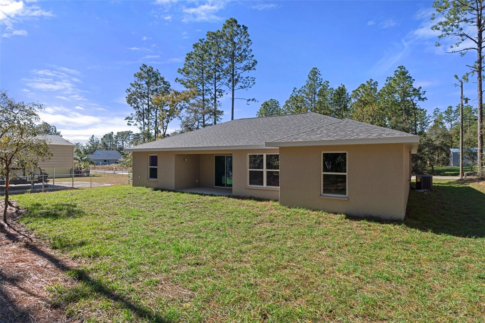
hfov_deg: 85.4
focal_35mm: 20
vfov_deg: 63.2
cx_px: 242
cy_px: 162
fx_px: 263
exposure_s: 1/200
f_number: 8
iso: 320
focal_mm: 13
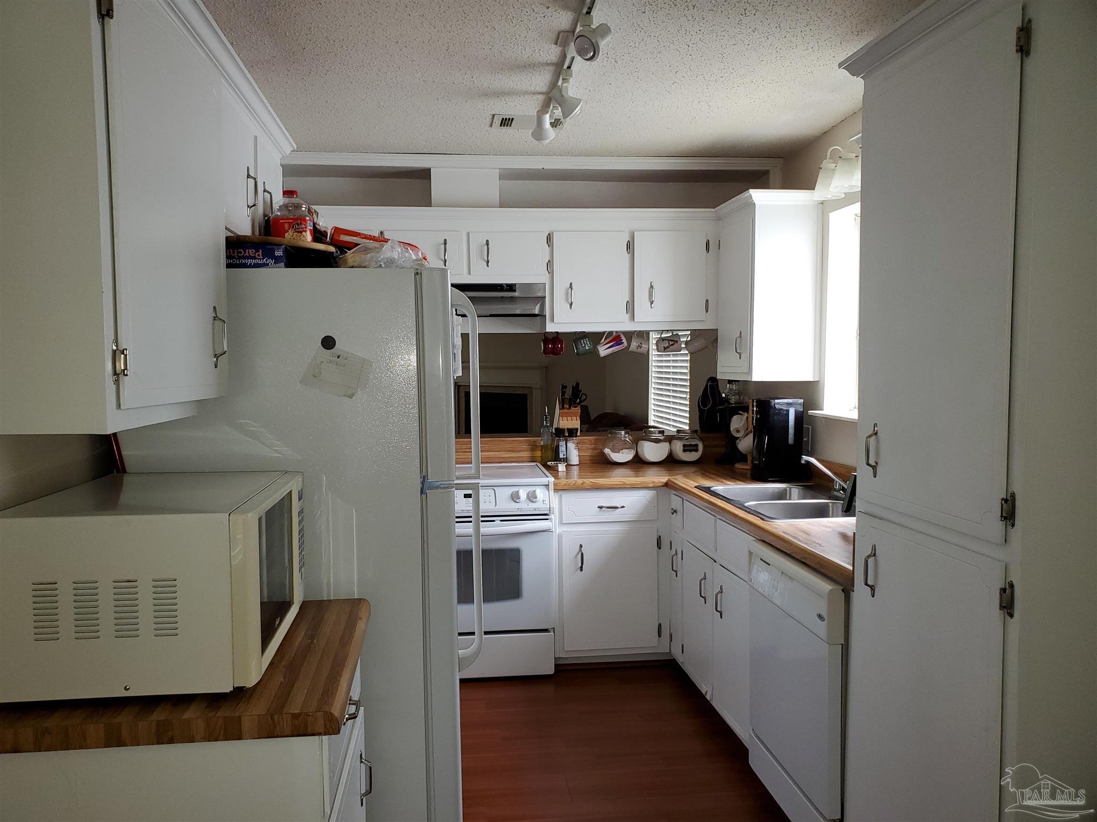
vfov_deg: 53.1
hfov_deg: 67.3
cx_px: 548
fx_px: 824
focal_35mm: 26
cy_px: 411
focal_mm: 4.3
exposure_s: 1/60
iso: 100
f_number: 2.4
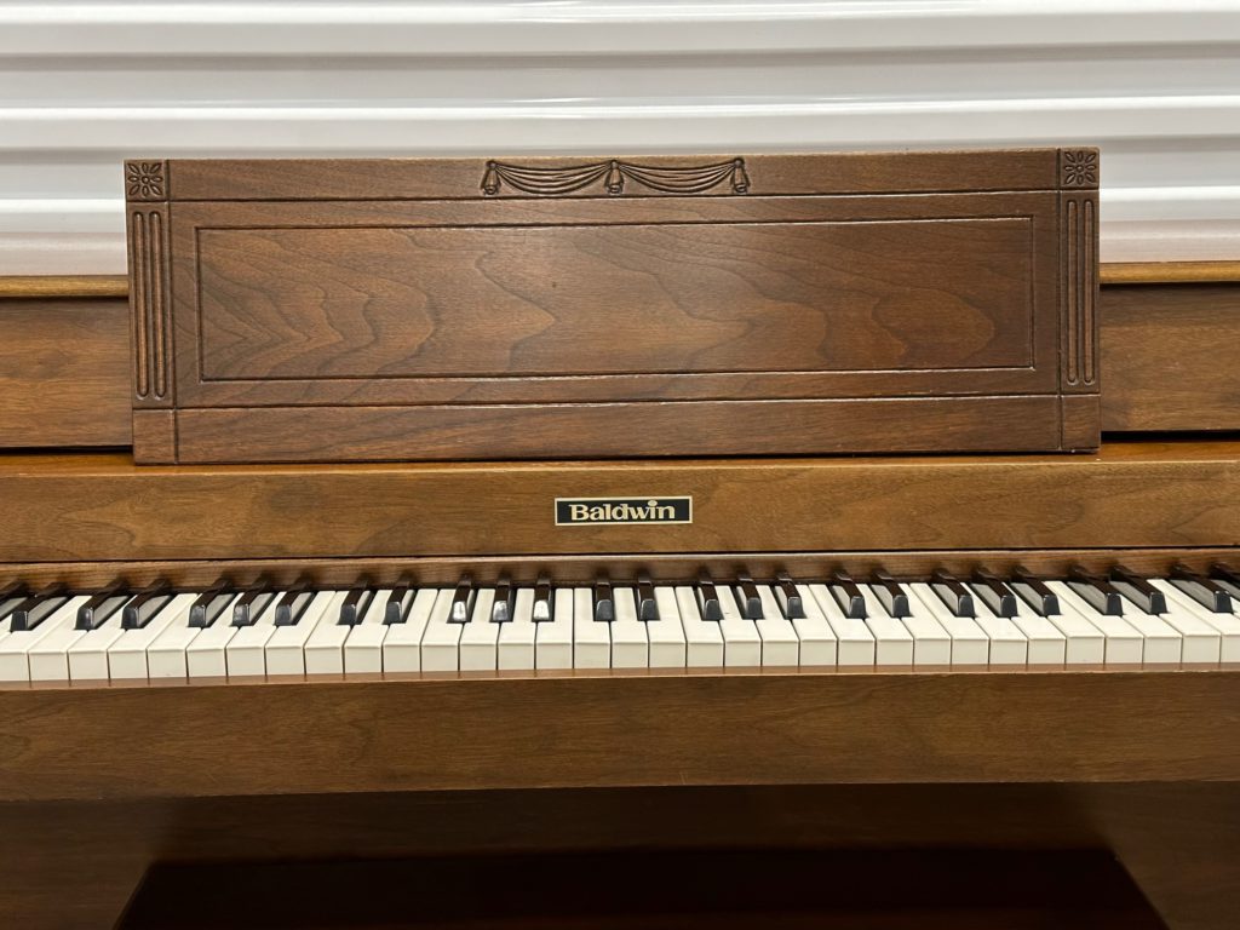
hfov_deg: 39.7
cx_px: 620
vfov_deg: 30.3
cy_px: 465
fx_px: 1719
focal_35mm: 48
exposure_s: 1/40
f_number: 1.78
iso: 320
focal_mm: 6.86
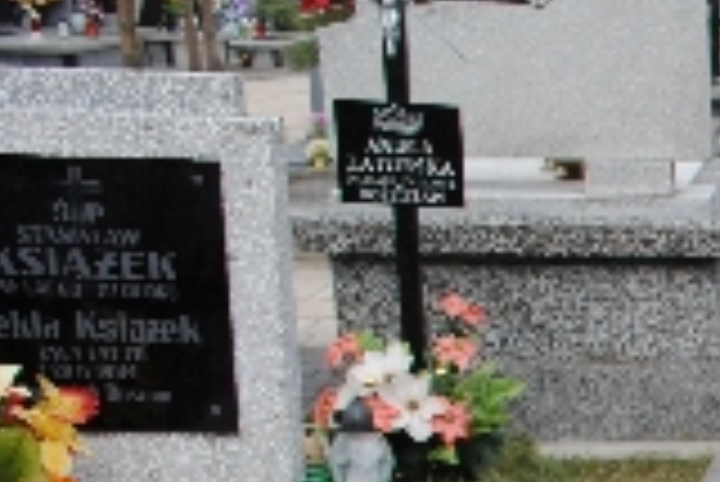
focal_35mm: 108
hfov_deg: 15.4
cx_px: 1408
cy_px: 802
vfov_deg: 11.9
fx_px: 2162
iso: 100
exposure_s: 1/160
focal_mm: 18
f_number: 6.3
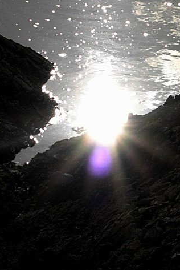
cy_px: -336
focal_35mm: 182
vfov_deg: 10.1
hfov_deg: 7.5
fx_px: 1363
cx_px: 176
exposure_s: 1/2000
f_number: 16
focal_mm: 24
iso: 400
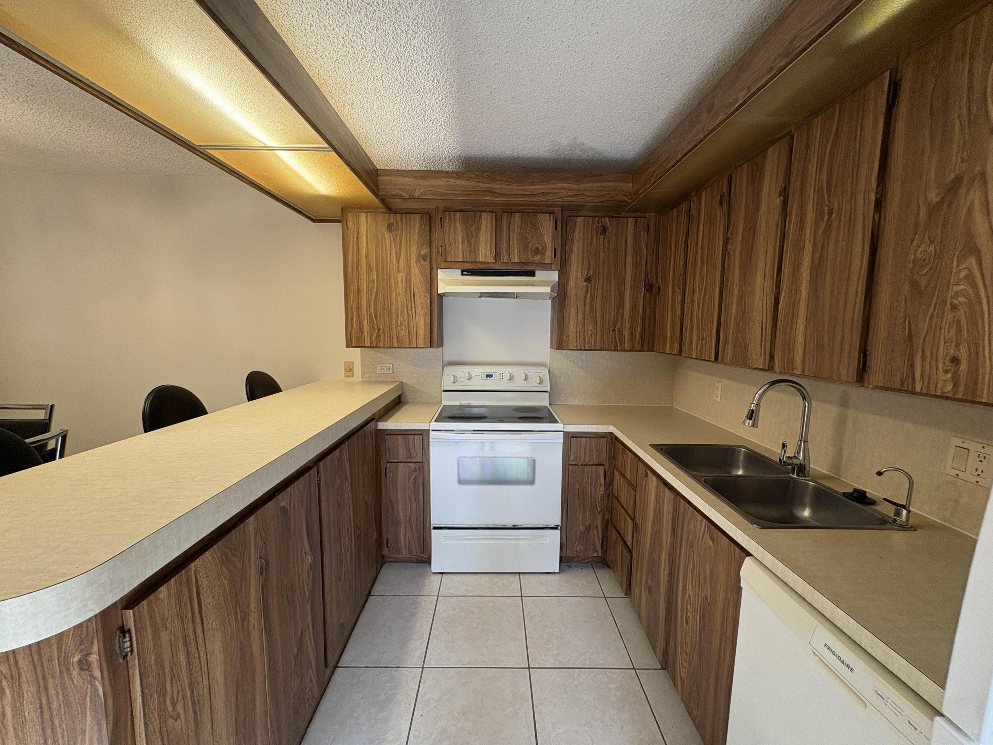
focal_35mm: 14
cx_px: 496
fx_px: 402
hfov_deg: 102.1
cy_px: 372
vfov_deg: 85.7
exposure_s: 1/60
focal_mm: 2.22
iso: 160
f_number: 2.2
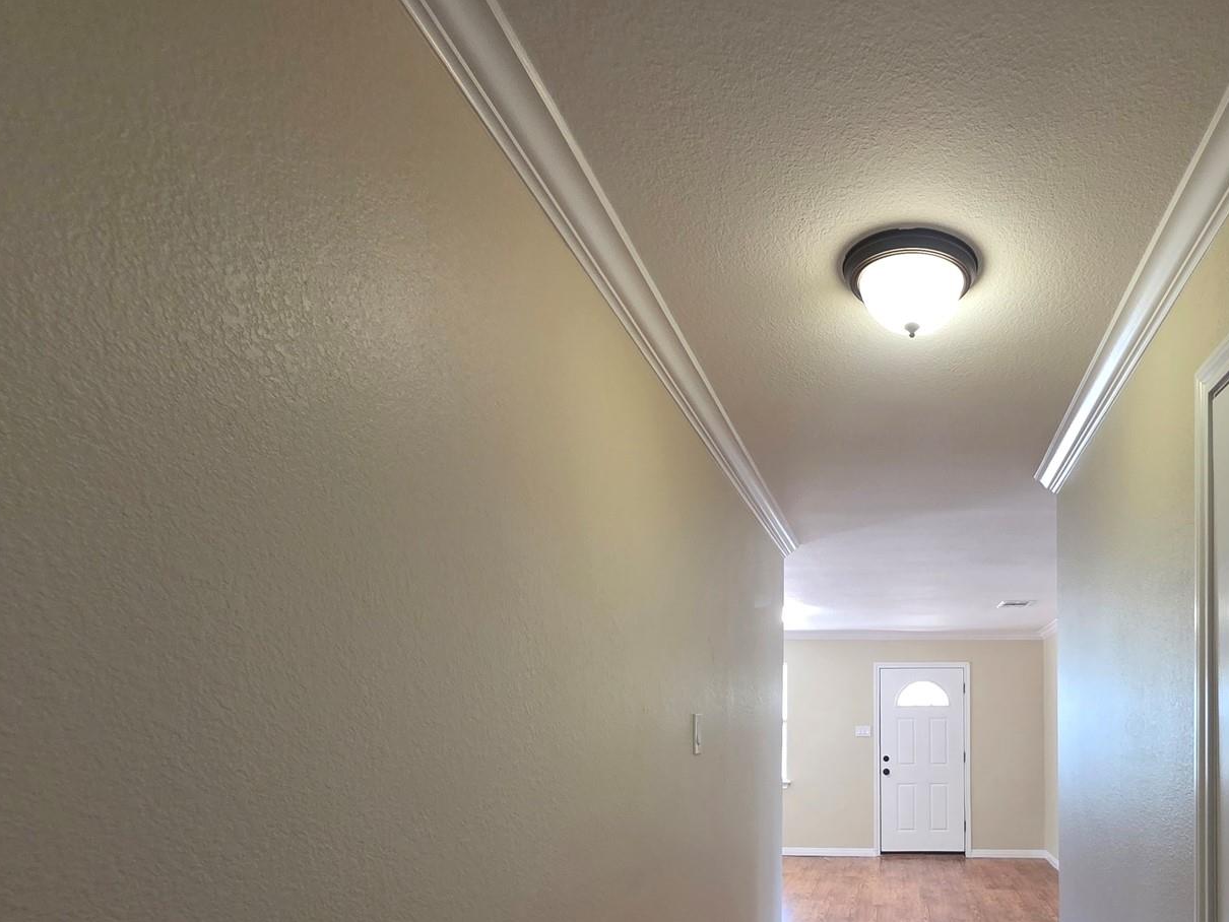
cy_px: 714
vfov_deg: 57.4
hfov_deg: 71.8
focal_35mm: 22
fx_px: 781
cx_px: 901
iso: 250
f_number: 1.9
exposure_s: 1/60
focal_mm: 2.2
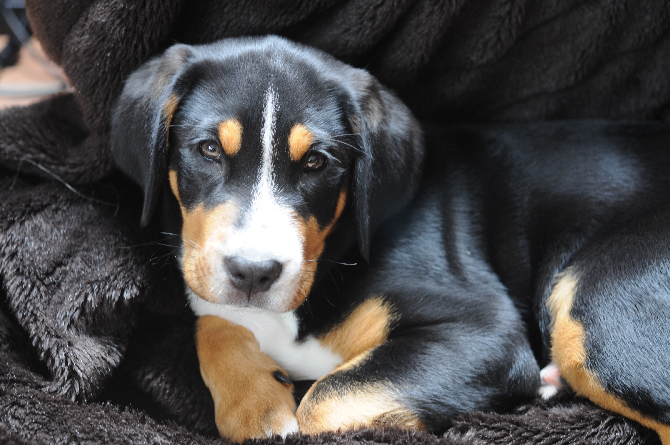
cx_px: 335
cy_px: 222
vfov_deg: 15.2
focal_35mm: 90
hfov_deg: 22.6
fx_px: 1673
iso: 360
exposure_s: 1/30
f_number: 2.8
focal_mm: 60
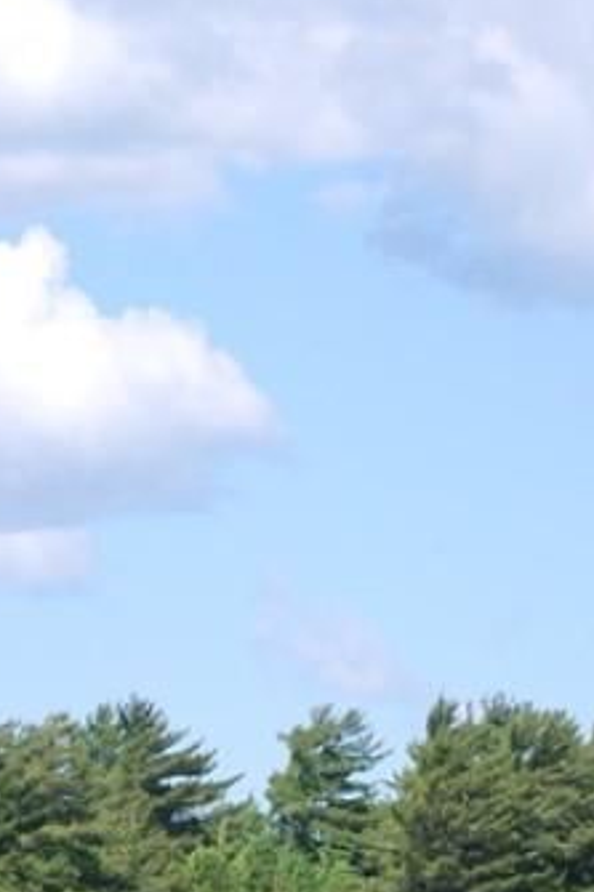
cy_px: 660
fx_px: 9191
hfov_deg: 3.7
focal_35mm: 371
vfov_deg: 5.6
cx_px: -5
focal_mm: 72
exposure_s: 1/500
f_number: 5.6
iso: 125
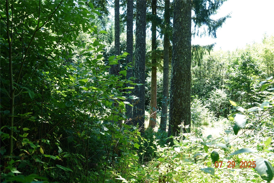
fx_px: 205
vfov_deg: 47.9
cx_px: 137
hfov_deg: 67.4
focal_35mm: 27
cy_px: 92
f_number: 2.8
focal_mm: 9.99
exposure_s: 1/125
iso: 100
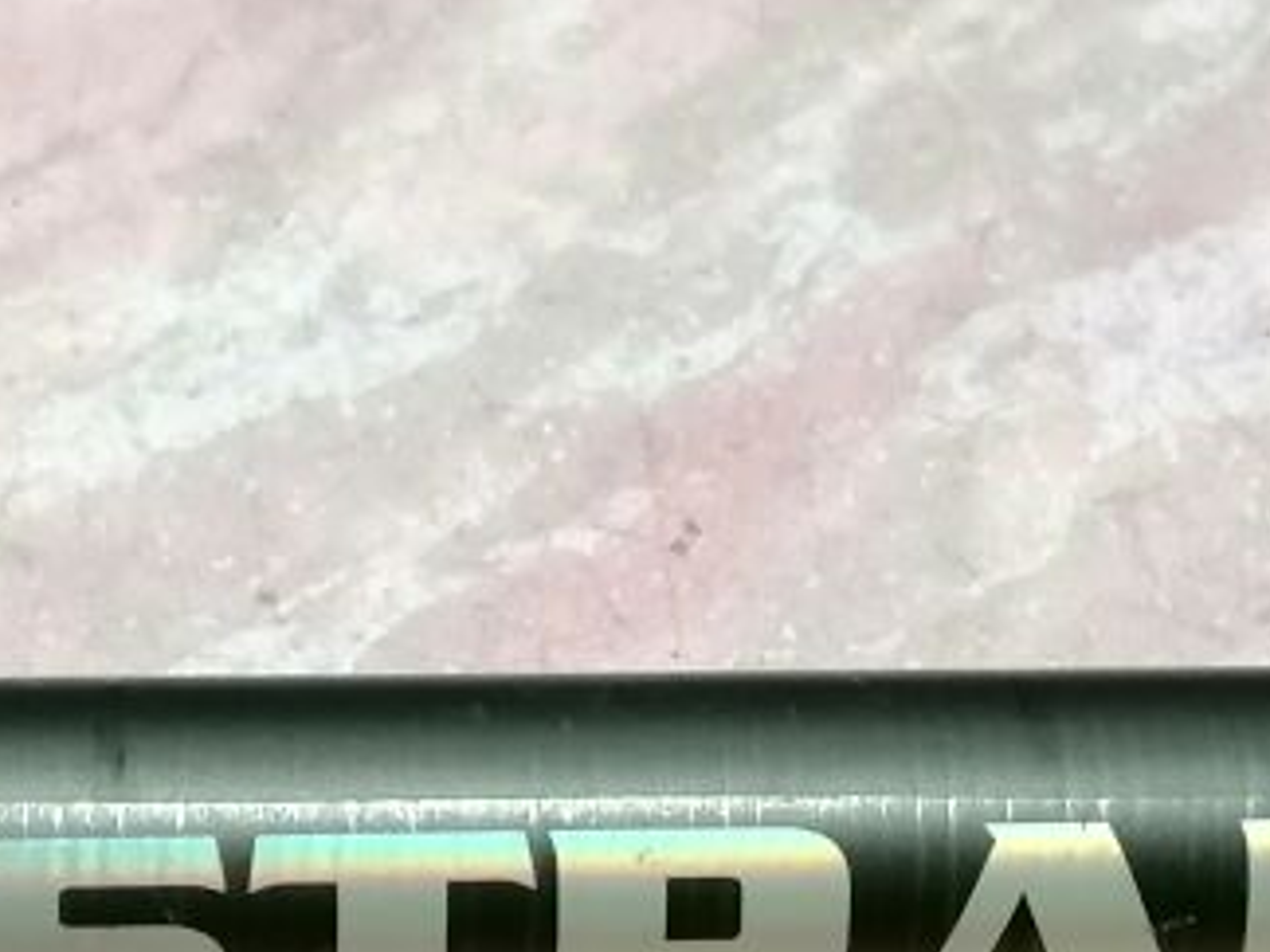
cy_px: 966
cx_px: 482
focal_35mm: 128
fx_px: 4696
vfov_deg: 11.5
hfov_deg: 15.4
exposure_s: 1/33.3
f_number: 1.8
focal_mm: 4.75
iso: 320
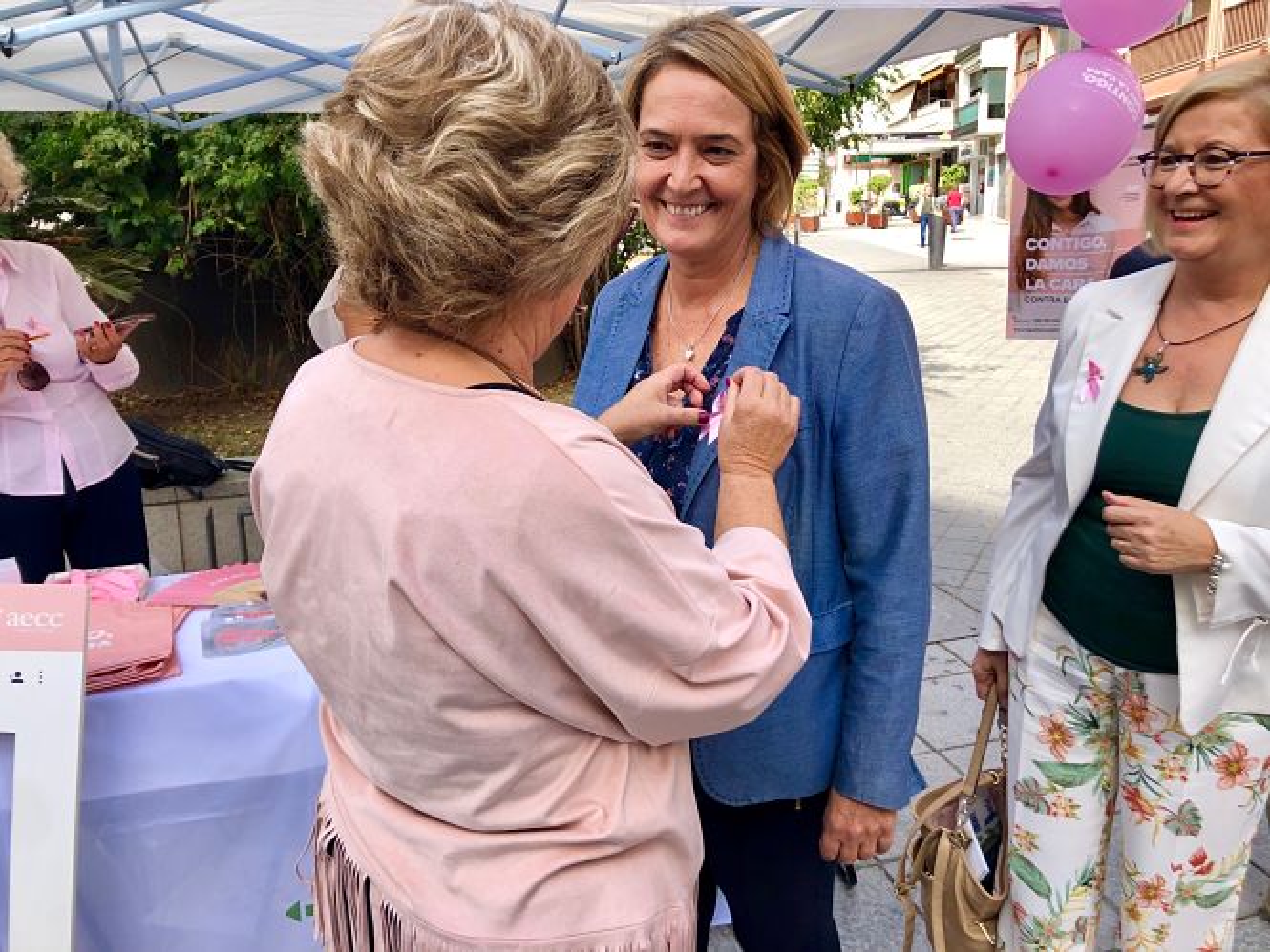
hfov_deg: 63.4
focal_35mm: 28
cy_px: 476
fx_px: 1027
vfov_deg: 49.8
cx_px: 635
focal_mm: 4
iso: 20
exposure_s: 1/440
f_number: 1.8
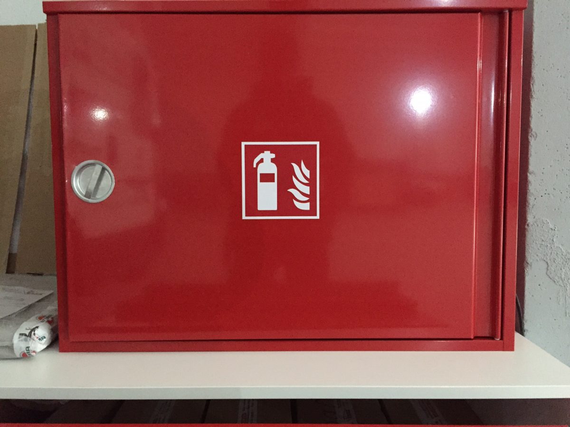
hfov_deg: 61.7
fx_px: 478
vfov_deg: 48.2
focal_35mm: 29
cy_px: 214
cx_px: 285
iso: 500
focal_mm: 4.15
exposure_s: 1/17
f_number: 2.2
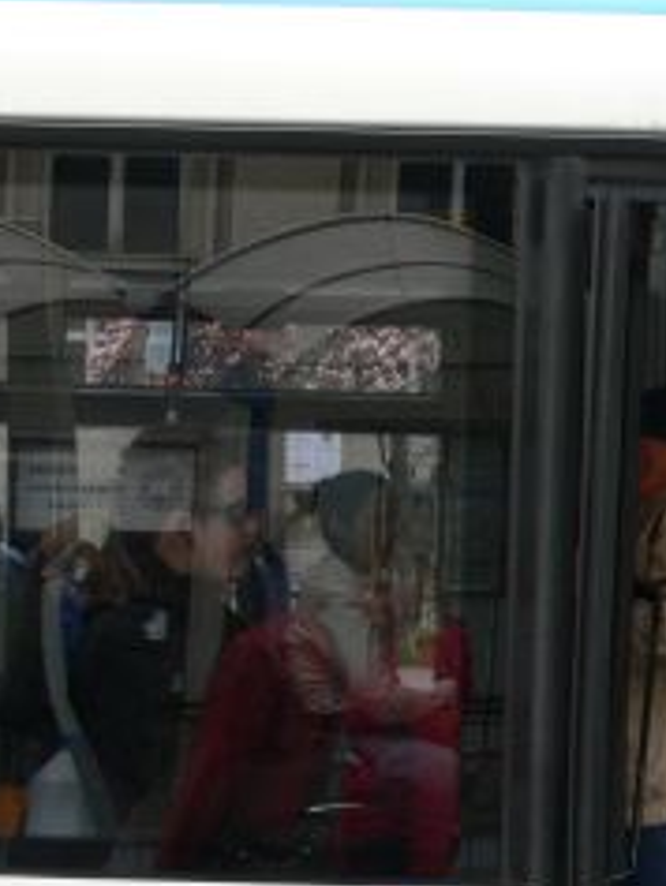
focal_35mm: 94
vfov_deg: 20.7
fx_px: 2409
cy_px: 673
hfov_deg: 15.1
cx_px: 819
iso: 100
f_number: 4
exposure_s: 1/80
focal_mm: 8.6
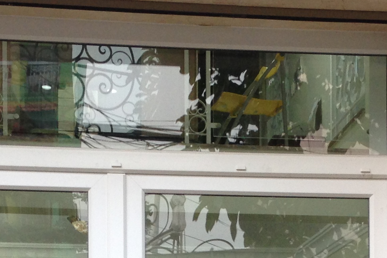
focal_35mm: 115
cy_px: 386
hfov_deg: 17.8
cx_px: 231
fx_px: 1236
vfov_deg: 11.4
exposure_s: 1/20
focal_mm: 4.12
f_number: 2.4
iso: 80
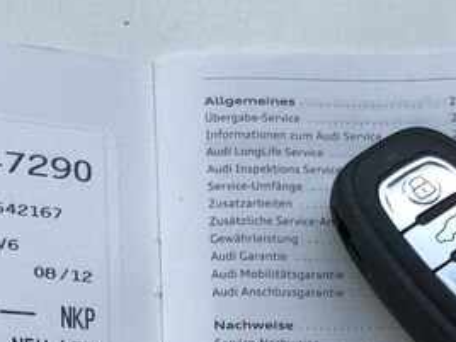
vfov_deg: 13.1
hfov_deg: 18.3
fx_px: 1410
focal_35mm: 107
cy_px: 504
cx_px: 170
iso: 20
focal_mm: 3.99
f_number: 1.8
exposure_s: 1/226
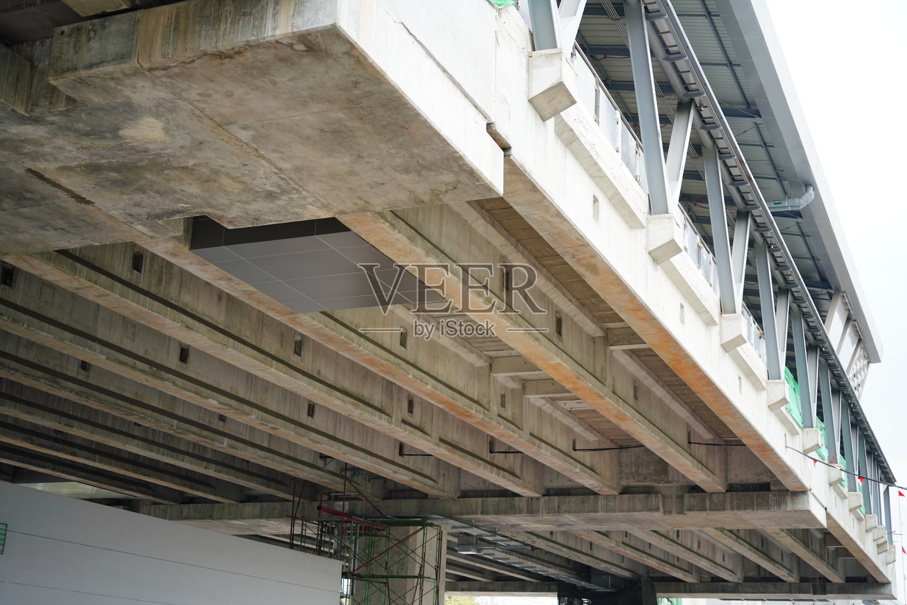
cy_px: 302
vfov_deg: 27.0
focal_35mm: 50
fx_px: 1260
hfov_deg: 39.6
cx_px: 454
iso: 100
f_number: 2.8
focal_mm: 50
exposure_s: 1/200
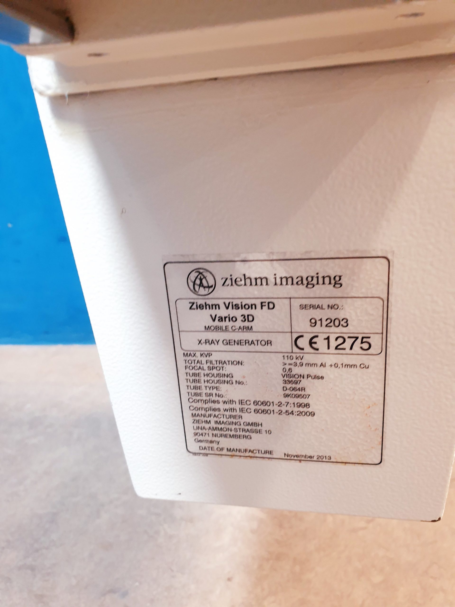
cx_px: 228
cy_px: 304
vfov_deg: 67.3
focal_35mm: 26
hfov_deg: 53.1
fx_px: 456
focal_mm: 4.3
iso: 320
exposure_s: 1/25
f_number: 2.4
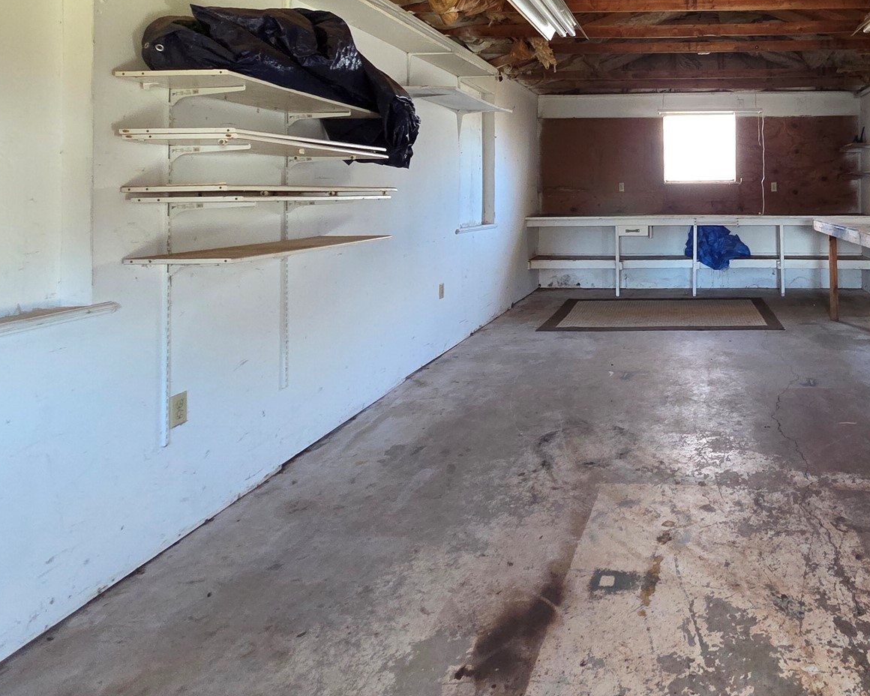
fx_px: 541
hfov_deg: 71.9
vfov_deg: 62.1
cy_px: 181
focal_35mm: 21
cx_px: 661
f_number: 2.2
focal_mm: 2.2
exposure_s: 1/60
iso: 800
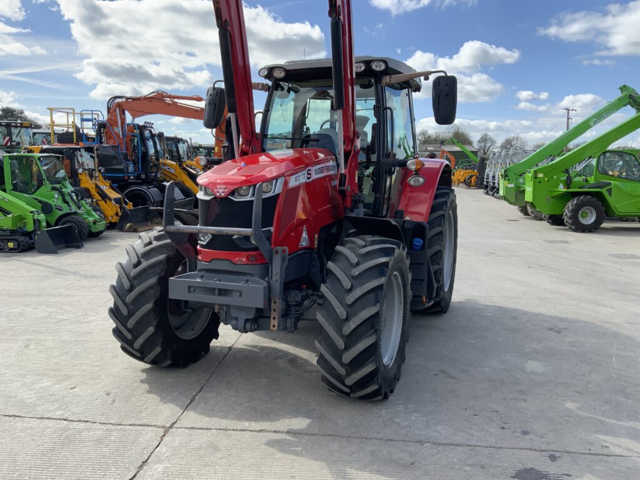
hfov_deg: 61.7
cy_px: 240
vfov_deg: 48.2
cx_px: 320
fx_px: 536
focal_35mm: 29
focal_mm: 3
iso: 16
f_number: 1.8
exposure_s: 1/1055
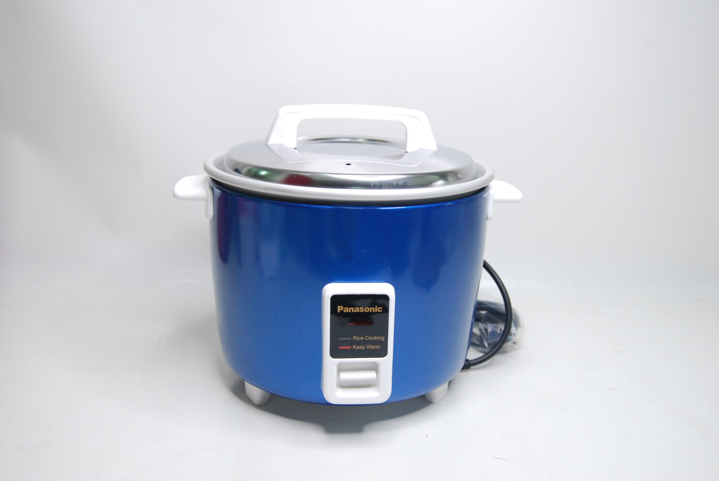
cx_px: 360
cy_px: 240
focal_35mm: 39
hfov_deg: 49.5
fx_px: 780
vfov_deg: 34.3
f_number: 5
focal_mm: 26
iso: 800
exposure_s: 1/80
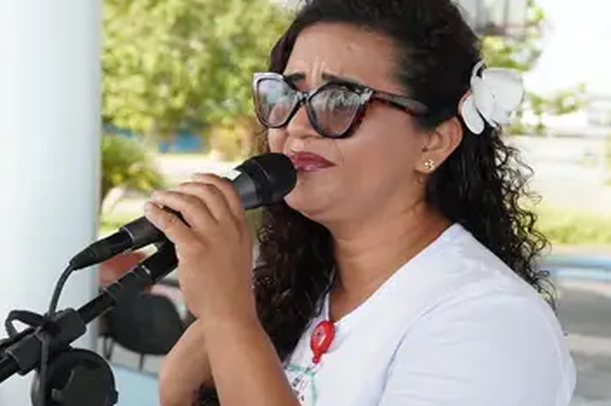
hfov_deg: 22.1
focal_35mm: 88
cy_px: 246
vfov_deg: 15.5
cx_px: -26
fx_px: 1492
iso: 1600
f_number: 2.8
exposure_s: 1/2500
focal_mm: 24
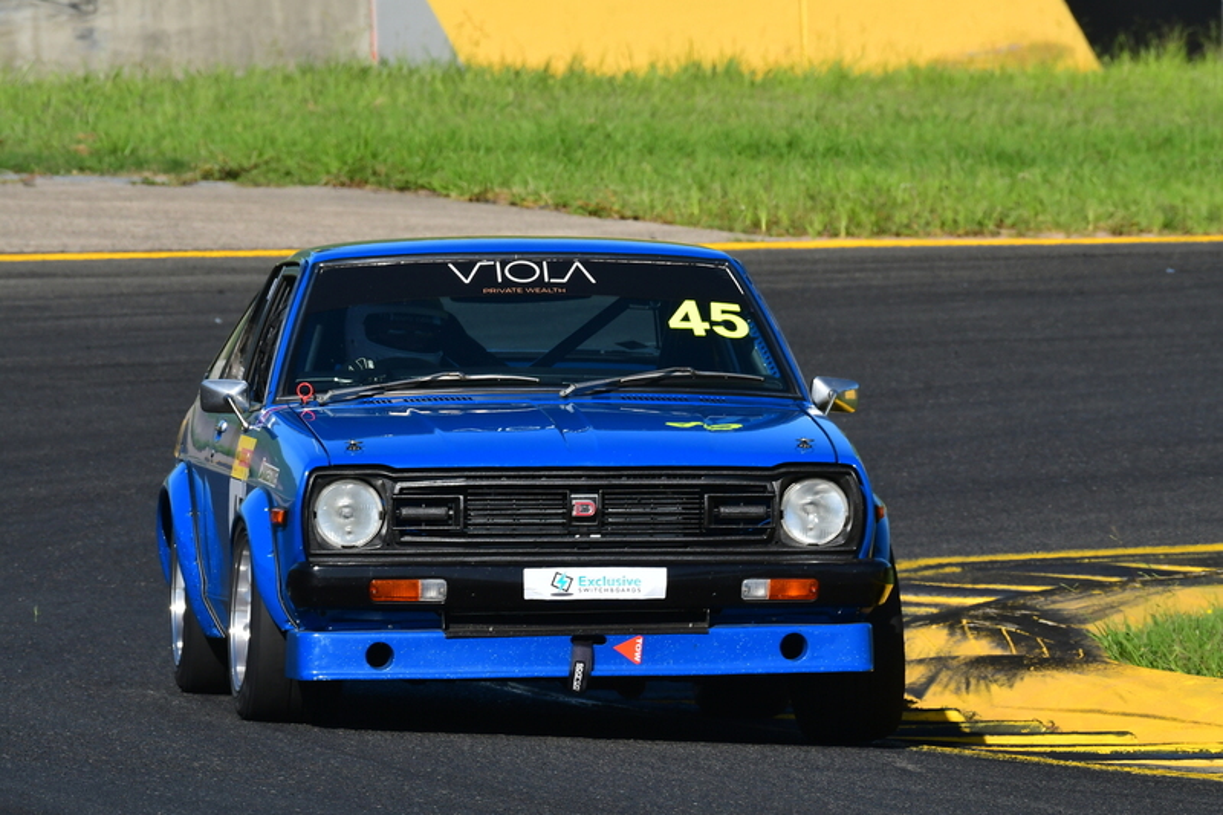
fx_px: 21397
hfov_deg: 3.3
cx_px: 612
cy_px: 408
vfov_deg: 2.2
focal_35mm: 630
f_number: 13
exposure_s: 1/640
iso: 500
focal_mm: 420
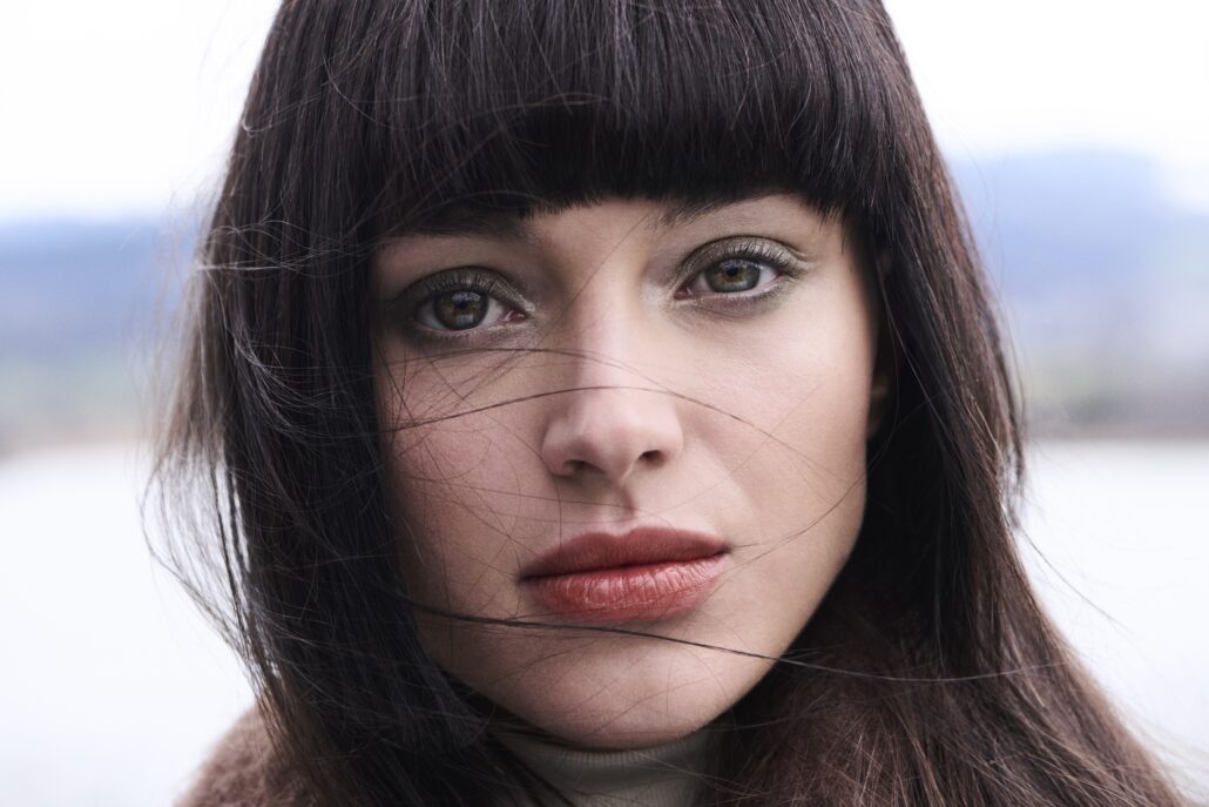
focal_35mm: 105
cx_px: 604
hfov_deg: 19.5
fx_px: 3527
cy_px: 404
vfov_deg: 13.0
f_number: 7.1
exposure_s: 1/400
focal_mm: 105
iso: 800
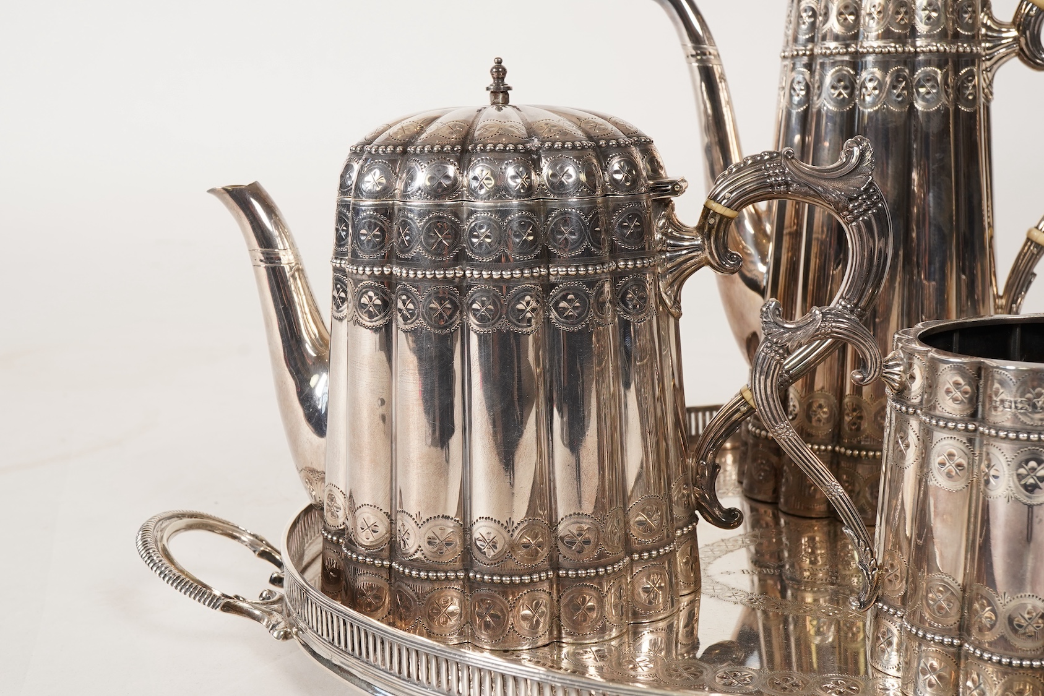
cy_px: 348
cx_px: 522
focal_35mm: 45
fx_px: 1305
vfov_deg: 29.9
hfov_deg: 43.6
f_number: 16
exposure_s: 1/125
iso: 400
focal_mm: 30
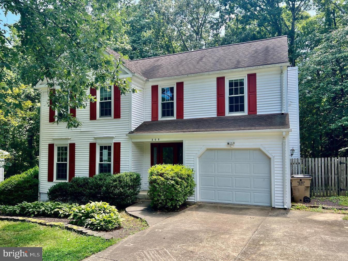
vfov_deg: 53.1
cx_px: 174
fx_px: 261
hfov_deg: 67.3
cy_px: 130
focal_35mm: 26
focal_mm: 5.7
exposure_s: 1/974
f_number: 1.5
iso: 50
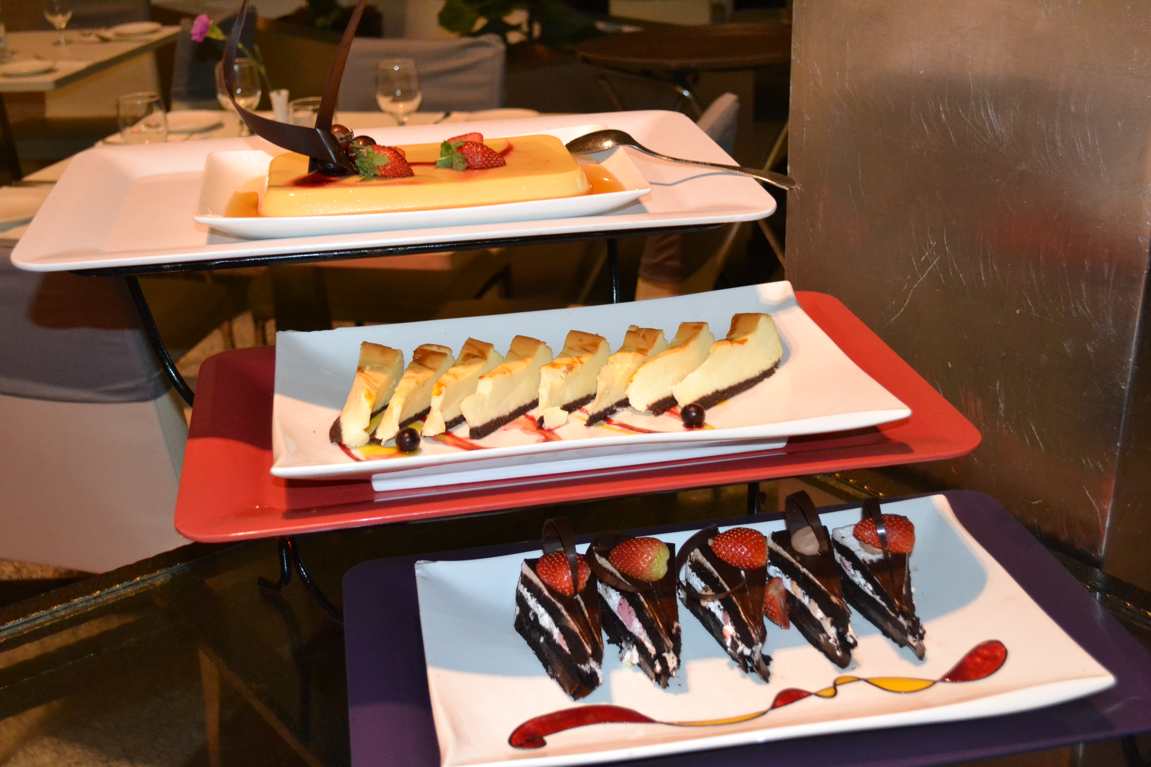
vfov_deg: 31.9
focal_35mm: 42
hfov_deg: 46.4
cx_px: 576
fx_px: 1343
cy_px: 384
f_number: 4.5
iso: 2500
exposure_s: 1/60
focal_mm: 28
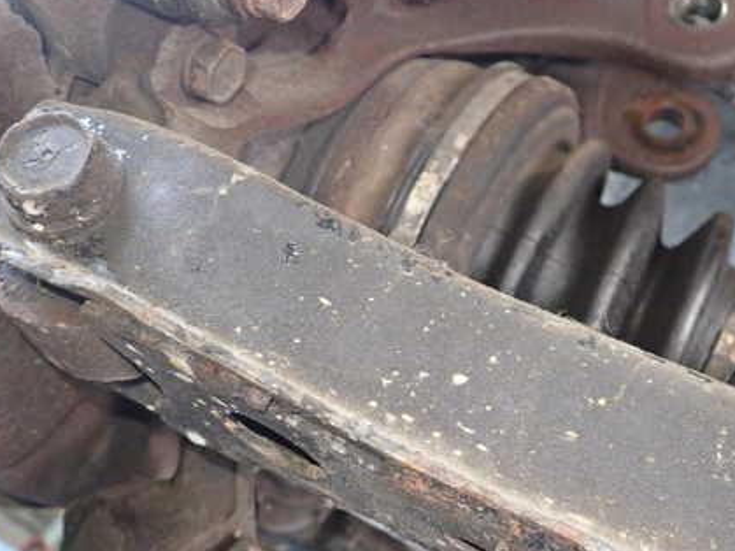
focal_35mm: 43
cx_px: 339
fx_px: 913
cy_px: 300
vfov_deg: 33.6
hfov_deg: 43.8
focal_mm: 5.4
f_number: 2.3
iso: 500
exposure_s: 1/30
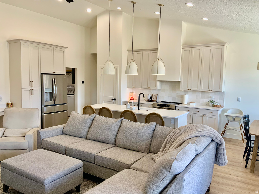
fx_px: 217
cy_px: 97
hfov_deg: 61.7
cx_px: 130
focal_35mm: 29
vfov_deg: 48.2
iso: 40
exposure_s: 1/120
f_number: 1.8
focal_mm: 3
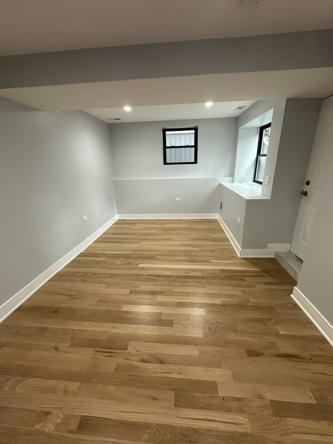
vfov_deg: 102.1
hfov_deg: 85.7
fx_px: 180
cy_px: 222
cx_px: 166
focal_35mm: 14
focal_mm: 2.22
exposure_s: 1/60
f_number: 2.2
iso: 200
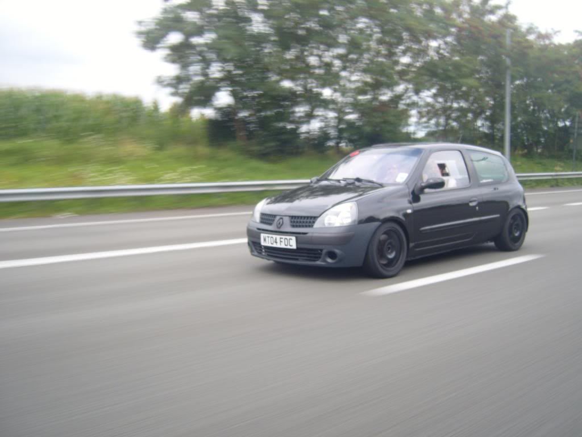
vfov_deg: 40.7
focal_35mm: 35
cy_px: 218
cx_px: 291
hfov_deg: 52.6
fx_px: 588
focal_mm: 7.4
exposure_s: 1/60
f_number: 7.1
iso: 80
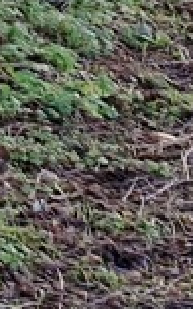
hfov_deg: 4.4
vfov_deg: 7.0
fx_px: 2154
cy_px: -736
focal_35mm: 256
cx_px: -762
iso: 50
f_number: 1.8
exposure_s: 1/184
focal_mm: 5.54
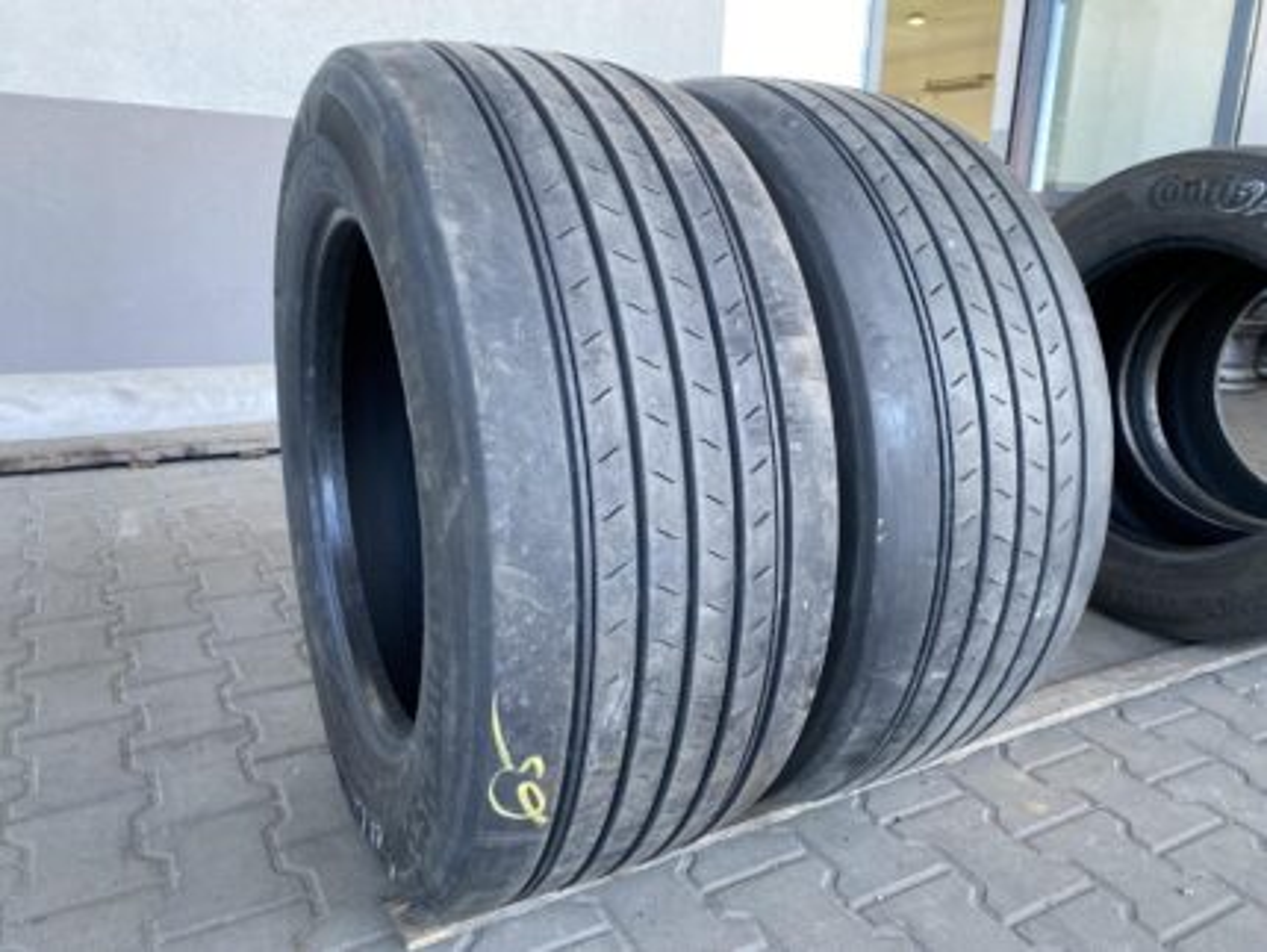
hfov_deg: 67.3
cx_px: 634
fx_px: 952
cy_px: 476
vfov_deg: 53.1
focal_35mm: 26
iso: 100
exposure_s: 1/121
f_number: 1.8
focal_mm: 4.25
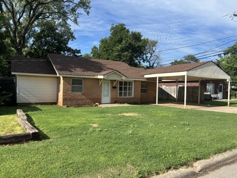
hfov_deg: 67.3
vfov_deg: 53.1
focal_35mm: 26
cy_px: 89
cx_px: 118
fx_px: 178
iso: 50
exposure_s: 1/2994
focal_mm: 5.7
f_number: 1.5
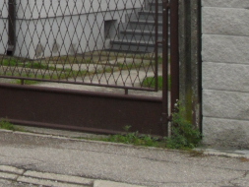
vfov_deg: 8.3
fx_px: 1223
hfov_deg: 11.1
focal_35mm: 170
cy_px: -190
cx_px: -142
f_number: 4
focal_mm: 7.7
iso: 80
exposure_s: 1/180
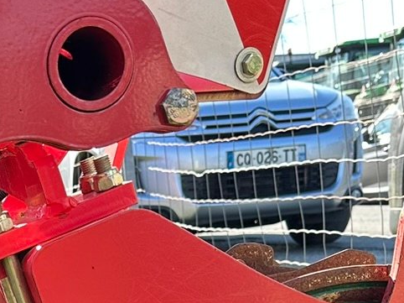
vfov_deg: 12.9
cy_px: 573
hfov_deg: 18.4
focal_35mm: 102
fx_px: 1190
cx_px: -70
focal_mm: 6.86
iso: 80
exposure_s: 1/444
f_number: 1.78
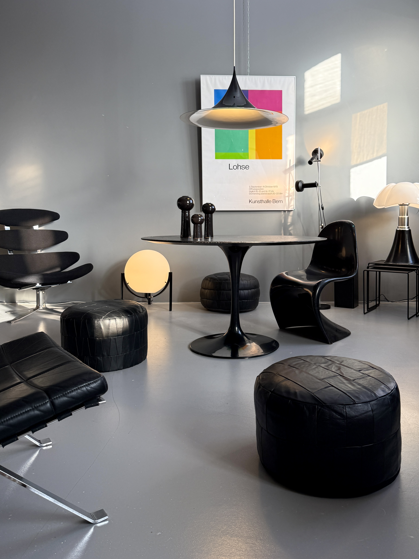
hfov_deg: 56.8
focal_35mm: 24
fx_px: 387
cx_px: 210
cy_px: 280
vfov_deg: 71.6
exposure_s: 1/443
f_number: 1.78
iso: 80
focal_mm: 6.76
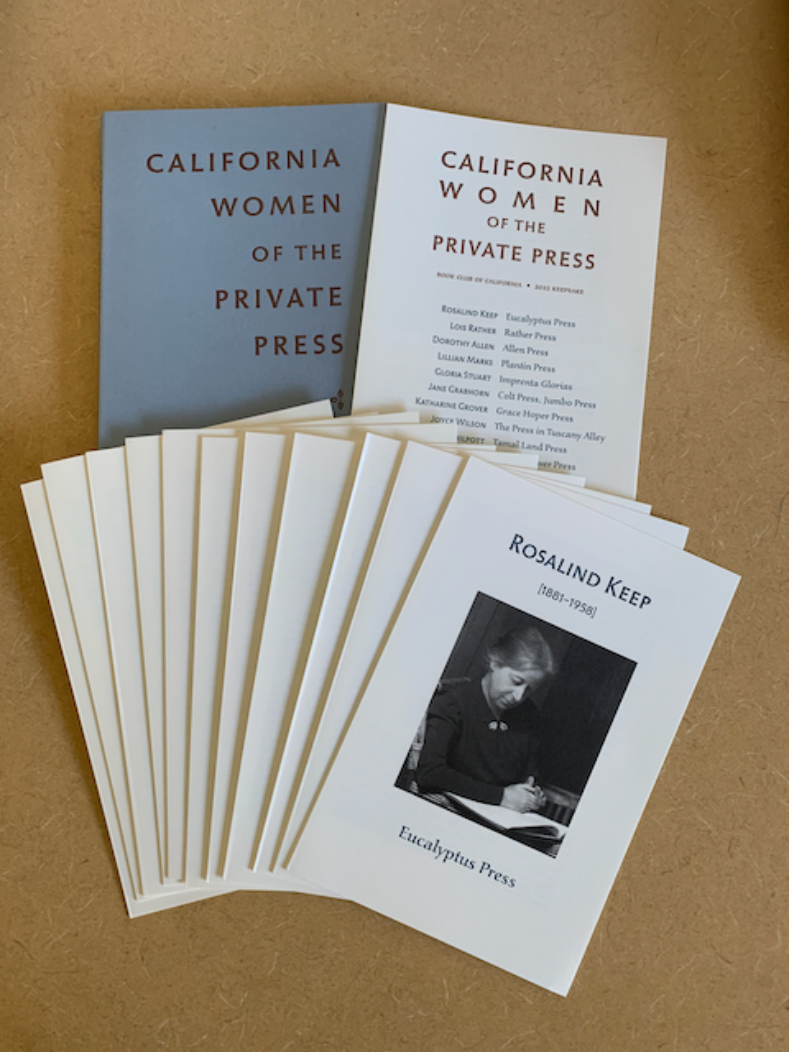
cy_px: 526
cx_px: 394
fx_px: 790
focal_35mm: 26
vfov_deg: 67.3
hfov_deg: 53.1
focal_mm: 4.25
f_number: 1.8
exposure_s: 1/70
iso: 100
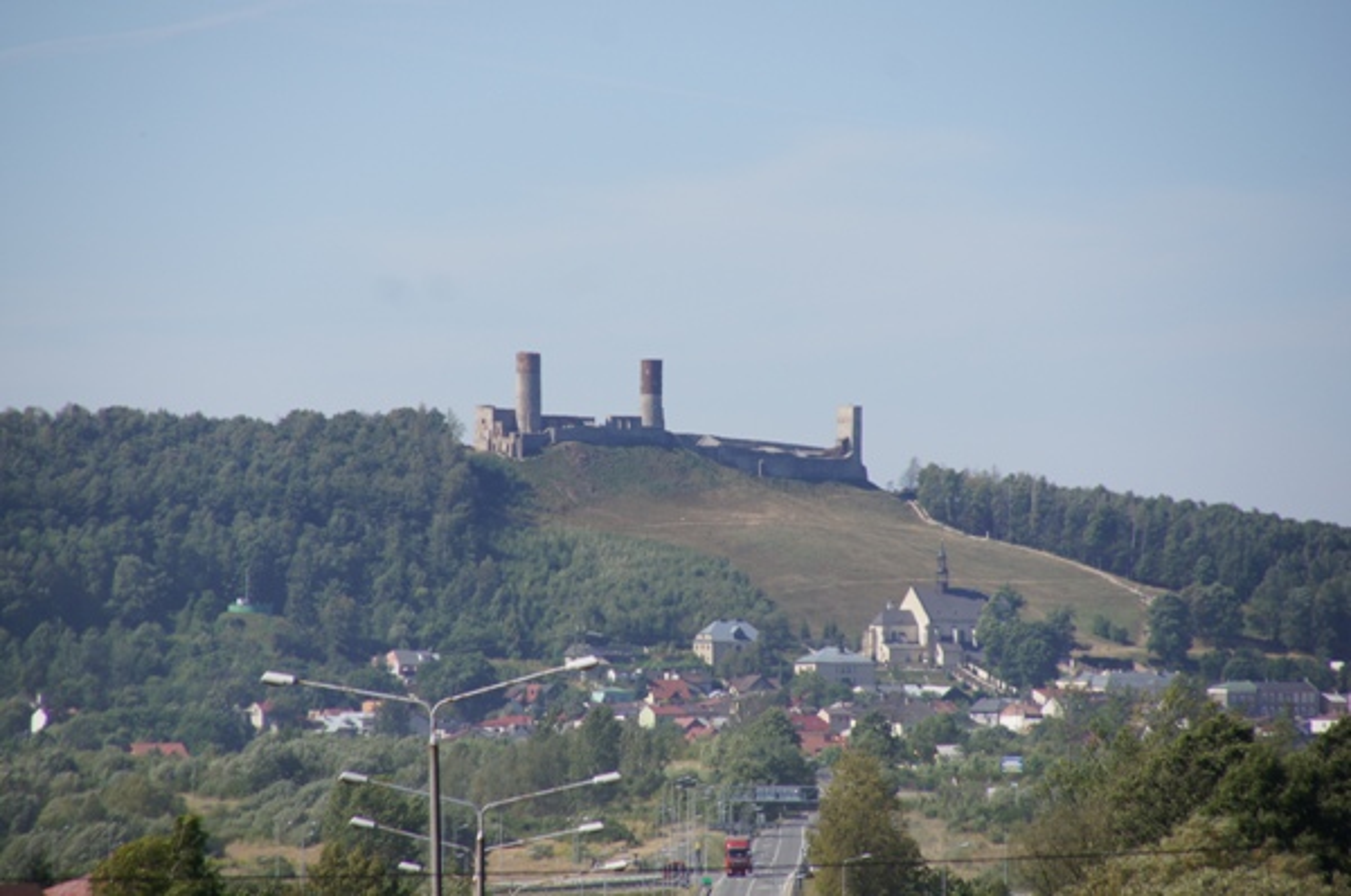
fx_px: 11240
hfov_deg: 6.9
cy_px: 448
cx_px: 676
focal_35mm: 300
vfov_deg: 4.6
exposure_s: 1/320
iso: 100
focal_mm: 200
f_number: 7.1
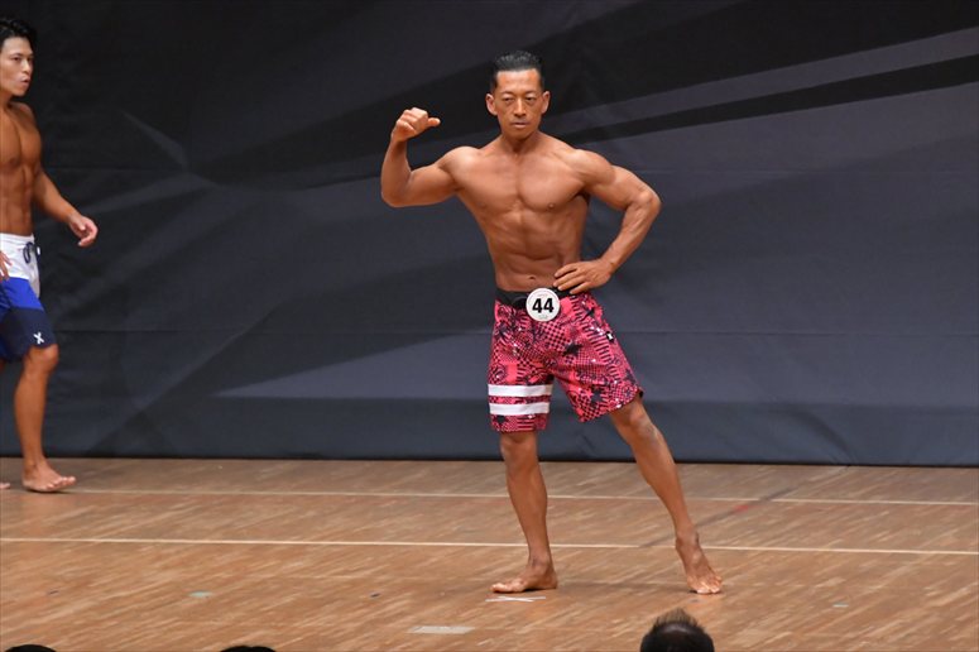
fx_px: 7747
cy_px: 326
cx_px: 490
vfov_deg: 4.8
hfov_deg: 7.2
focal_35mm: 285
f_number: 5.6
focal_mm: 190
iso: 6400
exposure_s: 1/400
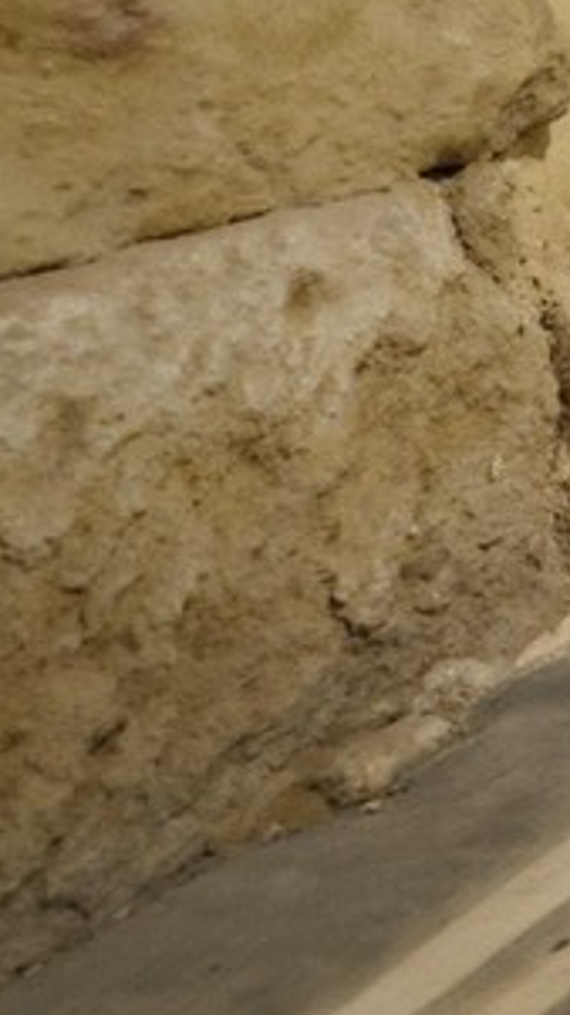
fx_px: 2099
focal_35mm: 78
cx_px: 2476
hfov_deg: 7.5
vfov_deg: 24.6
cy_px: -202
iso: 1600
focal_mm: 14
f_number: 8
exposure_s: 1/2.5
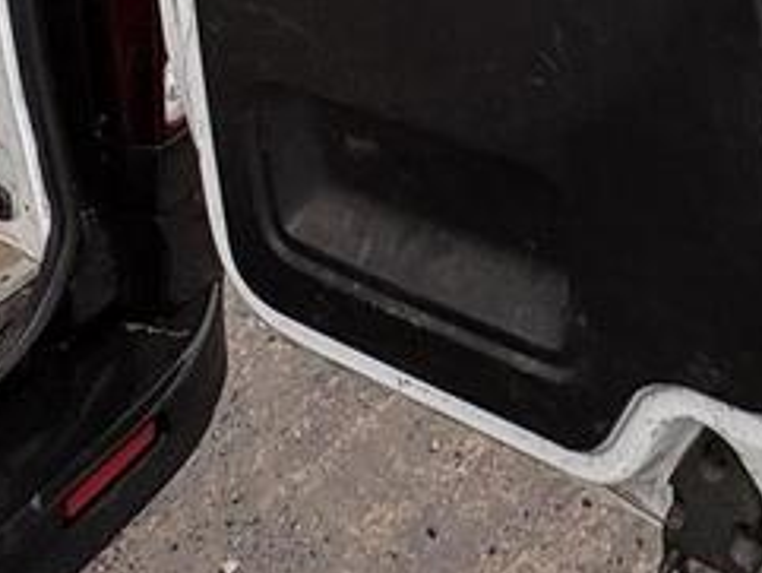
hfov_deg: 34.1
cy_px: -459
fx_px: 1145
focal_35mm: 52
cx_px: 734
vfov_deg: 20.2
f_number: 2.2
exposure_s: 1/99
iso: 40
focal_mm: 2.22
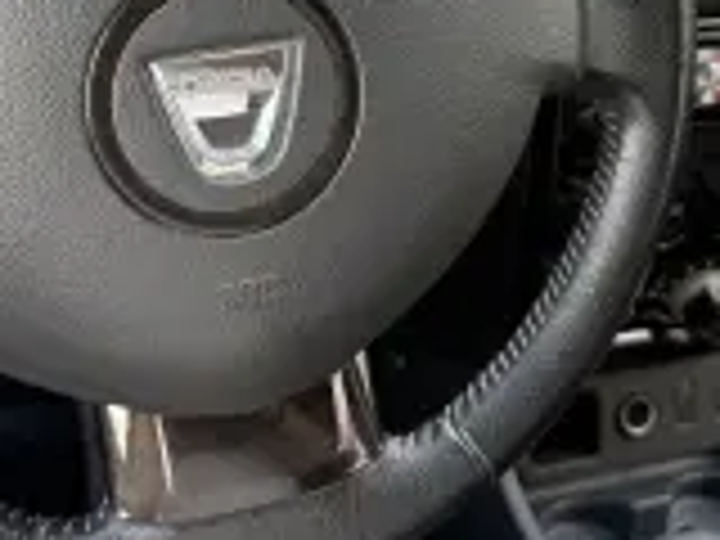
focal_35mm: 54
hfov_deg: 35.5
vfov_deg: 26.0
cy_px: 40
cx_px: 360
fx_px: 1123
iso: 160
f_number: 1.78
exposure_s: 1/243
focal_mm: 6.76
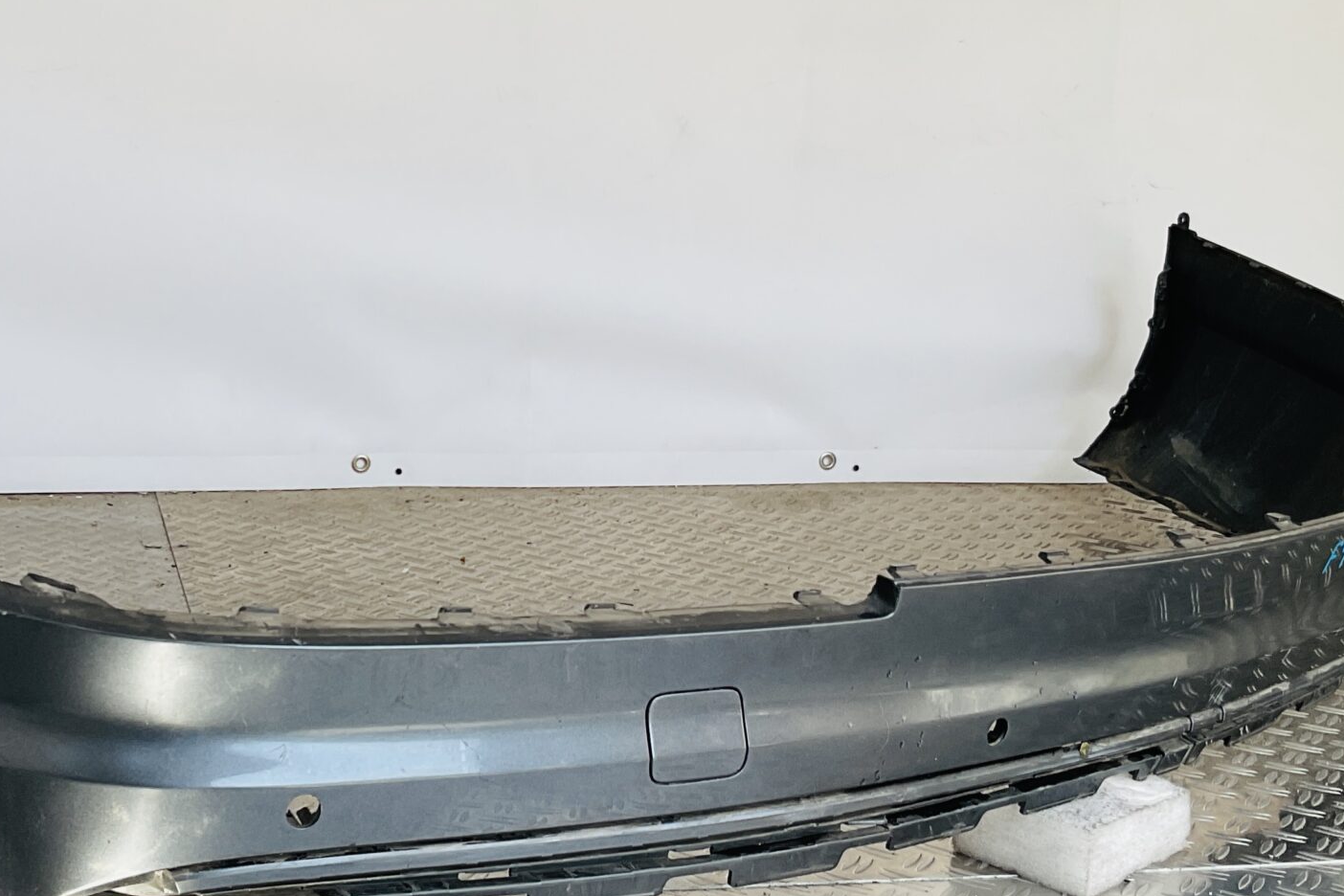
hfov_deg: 35.9
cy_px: 363
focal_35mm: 55
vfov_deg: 24.6
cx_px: 465
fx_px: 2053
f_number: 1.8
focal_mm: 3
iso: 16
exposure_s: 1/198
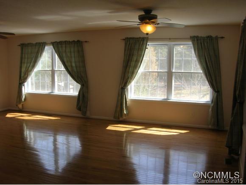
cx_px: 123
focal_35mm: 34
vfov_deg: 41.8
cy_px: 92
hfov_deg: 53.9
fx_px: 242
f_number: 4.9
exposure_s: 1/36.2
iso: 50
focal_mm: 5.7
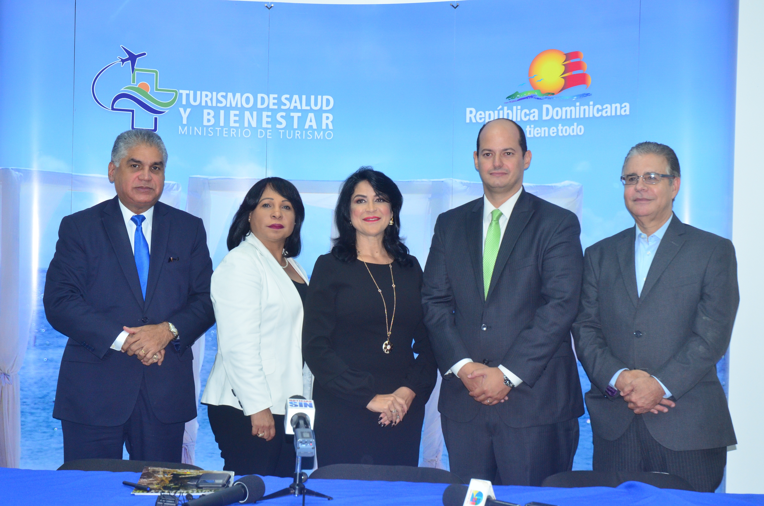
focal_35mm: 60
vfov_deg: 22.5
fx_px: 1271
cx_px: 382
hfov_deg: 33.5
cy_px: 253
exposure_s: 1/100
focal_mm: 40
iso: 1000
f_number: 8
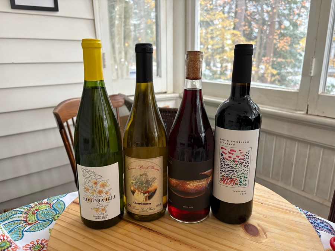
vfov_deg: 53.1
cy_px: 126
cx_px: 168
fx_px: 252
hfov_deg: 67.3
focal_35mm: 26
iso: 320
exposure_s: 1/60
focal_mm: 5.96
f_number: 1.6
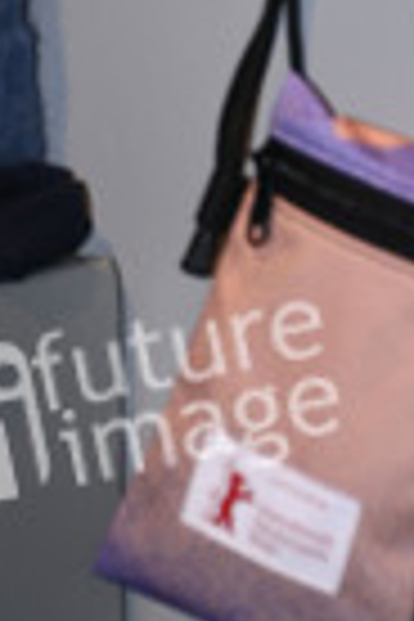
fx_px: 8486
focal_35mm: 492
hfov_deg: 2.8
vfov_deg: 4.2
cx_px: 238
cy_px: -266
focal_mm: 170
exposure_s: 1/250
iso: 500
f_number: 5.6
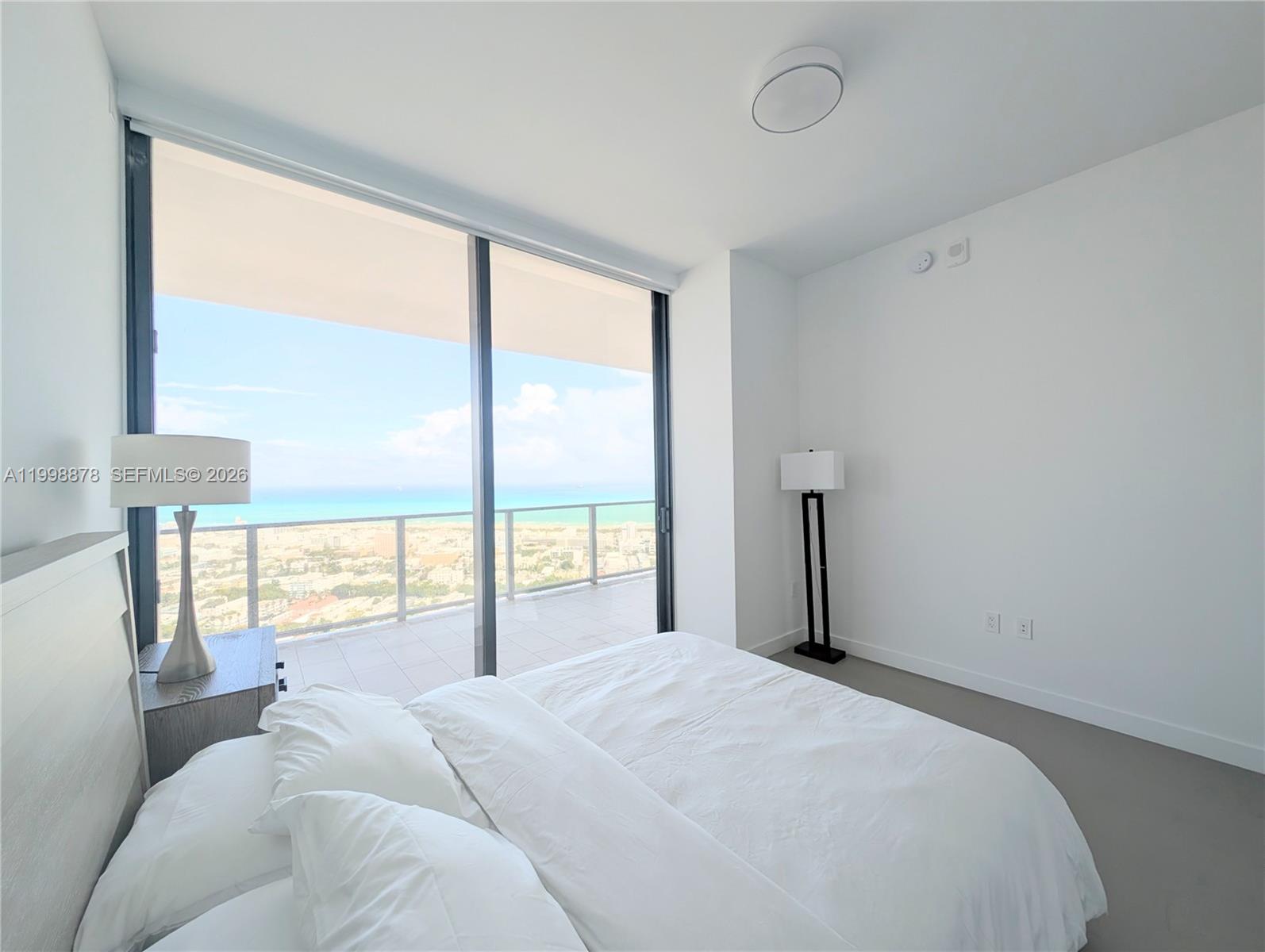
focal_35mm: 12
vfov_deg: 94.6
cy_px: 476
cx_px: 632
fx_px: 439
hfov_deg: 110.5
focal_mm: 2.23
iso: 40
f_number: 1.95
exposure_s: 1/786
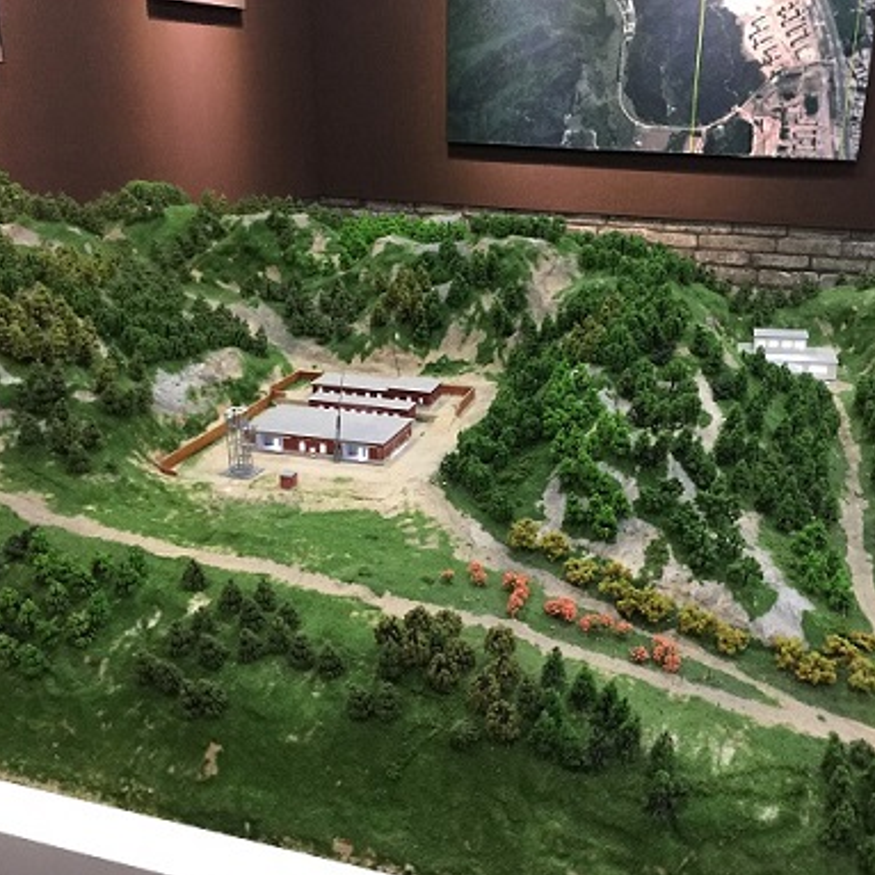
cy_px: 445
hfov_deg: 46.9
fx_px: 1001
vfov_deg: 47.2
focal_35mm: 35
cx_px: 533
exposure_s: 1/4
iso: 100
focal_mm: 4.15
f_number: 2.2
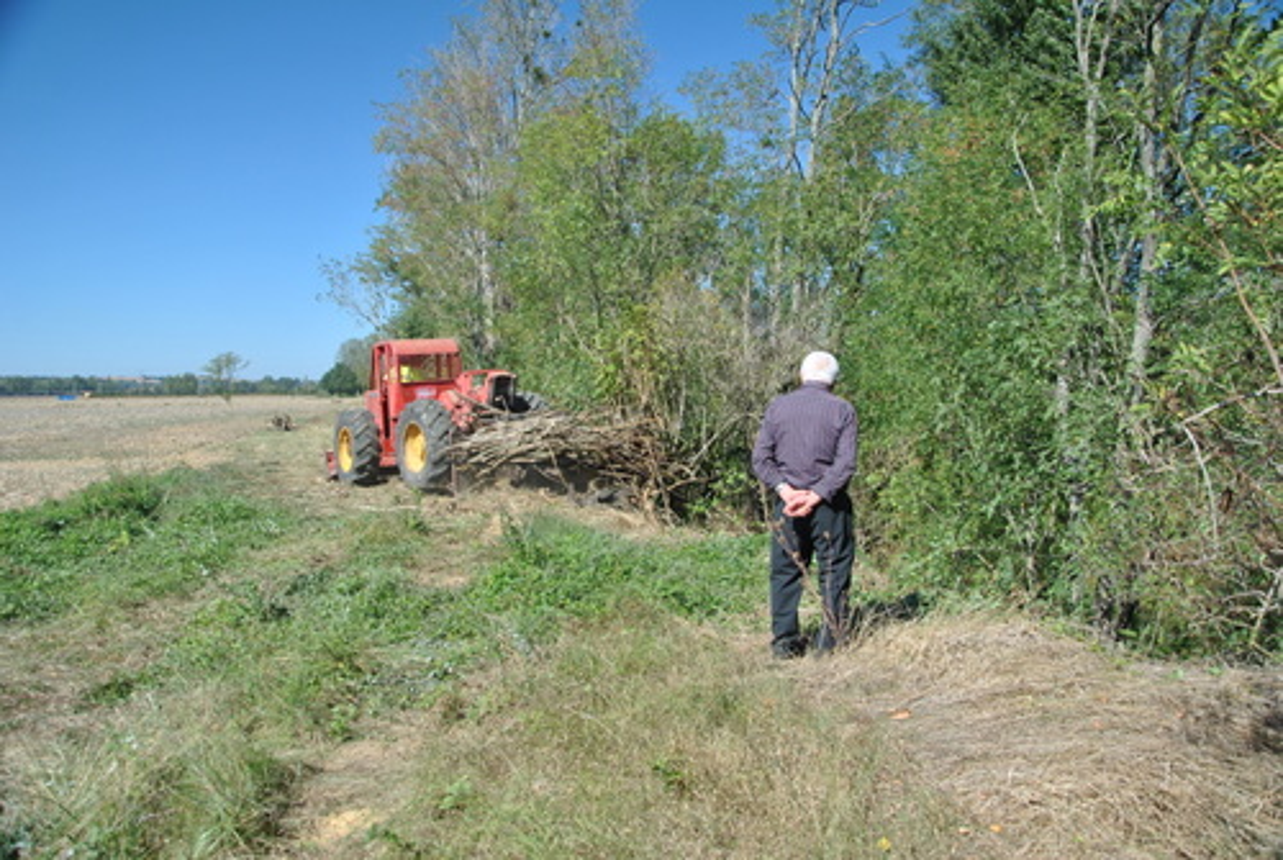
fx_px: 1124
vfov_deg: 41.8
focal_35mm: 32
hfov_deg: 59.4
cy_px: 430
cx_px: 642
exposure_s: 1/125
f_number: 5.6
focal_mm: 21
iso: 100
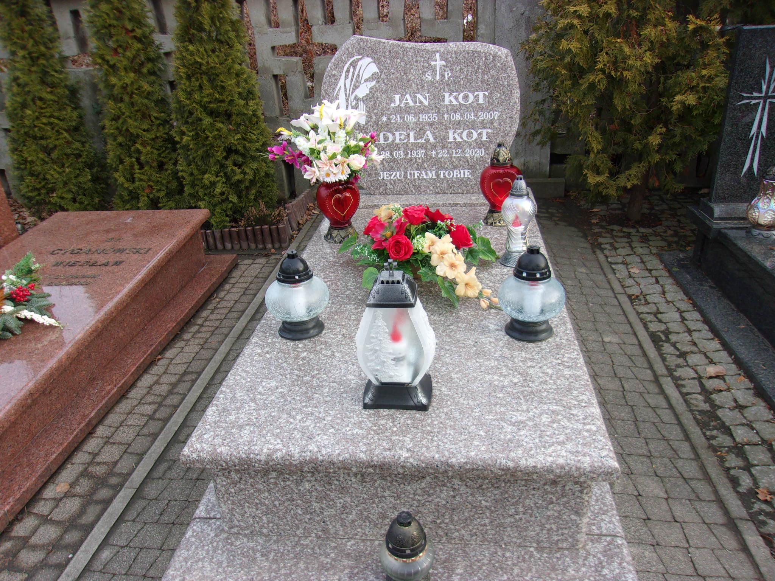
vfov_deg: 51.4
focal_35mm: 27
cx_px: 388
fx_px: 604
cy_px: 290
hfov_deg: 65.3
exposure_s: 1/120
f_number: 3
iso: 80
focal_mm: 4.9
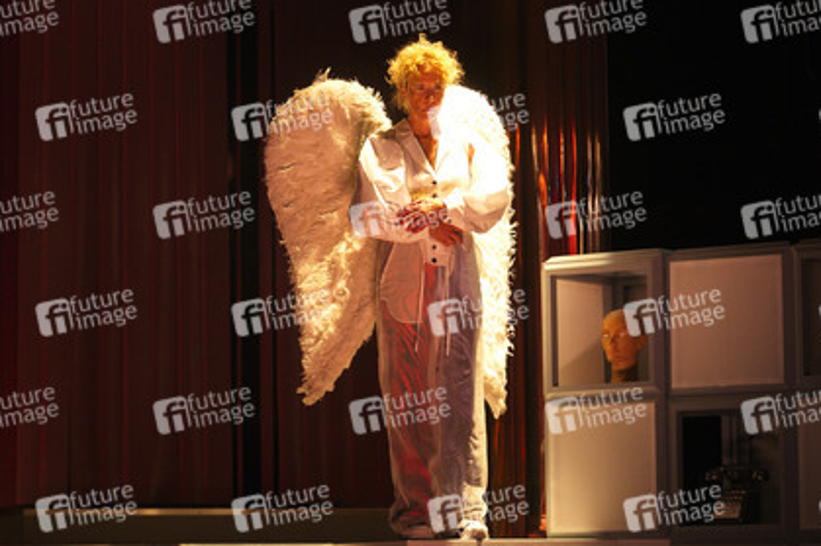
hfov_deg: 20.6
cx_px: 426
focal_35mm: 99
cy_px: 264
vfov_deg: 13.8
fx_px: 2257
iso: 1600
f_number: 5
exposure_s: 1/250
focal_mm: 92
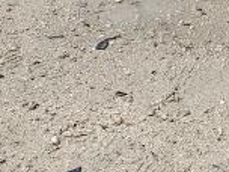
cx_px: 401
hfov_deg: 13.1
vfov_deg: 10.0
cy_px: -180
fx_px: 906
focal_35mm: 137
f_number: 1.5
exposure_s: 1/2500
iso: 50
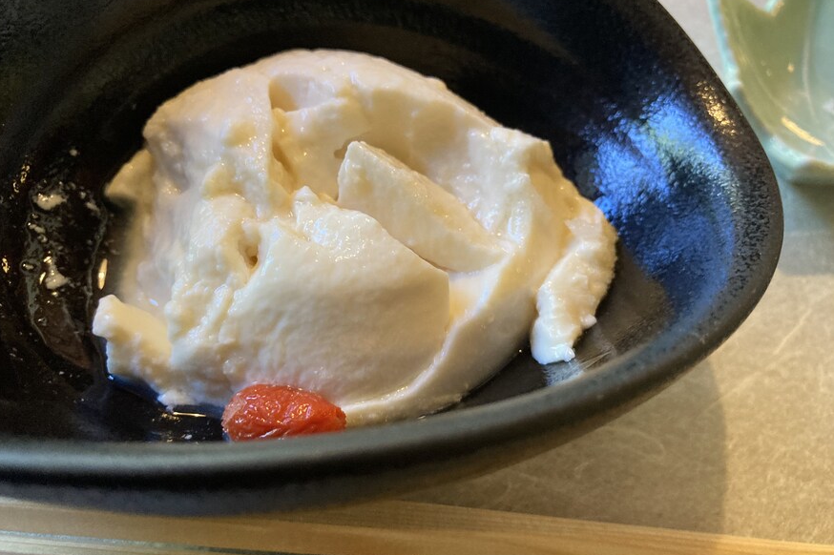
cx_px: 406
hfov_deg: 61.9
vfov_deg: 43.5
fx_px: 695
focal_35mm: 30
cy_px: 311
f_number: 1.8
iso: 320
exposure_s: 1/40
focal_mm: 3.99
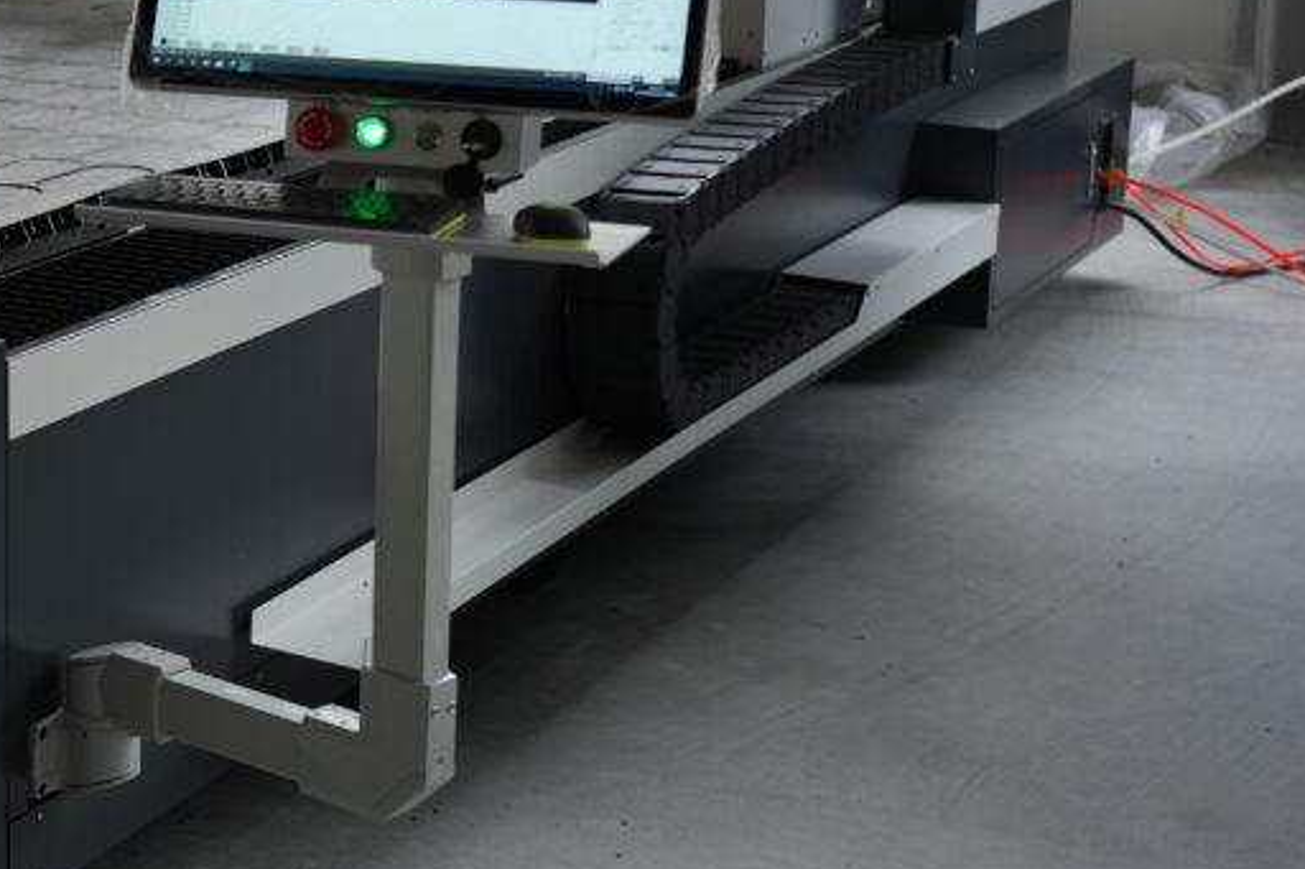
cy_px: 171
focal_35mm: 82
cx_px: -97
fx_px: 2971
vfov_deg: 16.5
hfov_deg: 23.4
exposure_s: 1/40
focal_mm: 35
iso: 125
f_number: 2.8
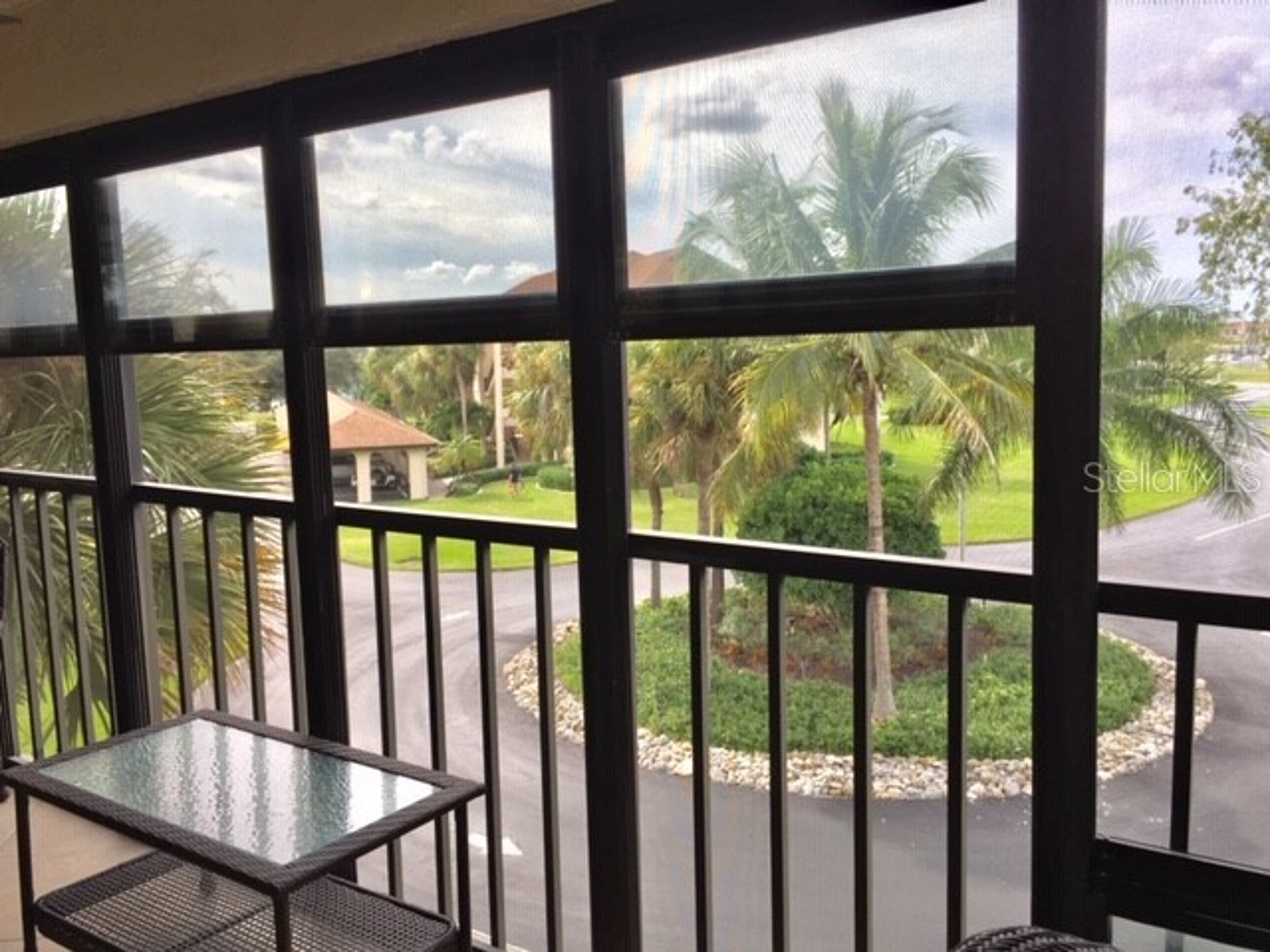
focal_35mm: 29
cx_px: 635
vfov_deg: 48.2
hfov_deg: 61.7
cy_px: 476
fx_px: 1064
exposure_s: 1/608
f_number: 2.2
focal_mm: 4.15
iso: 32
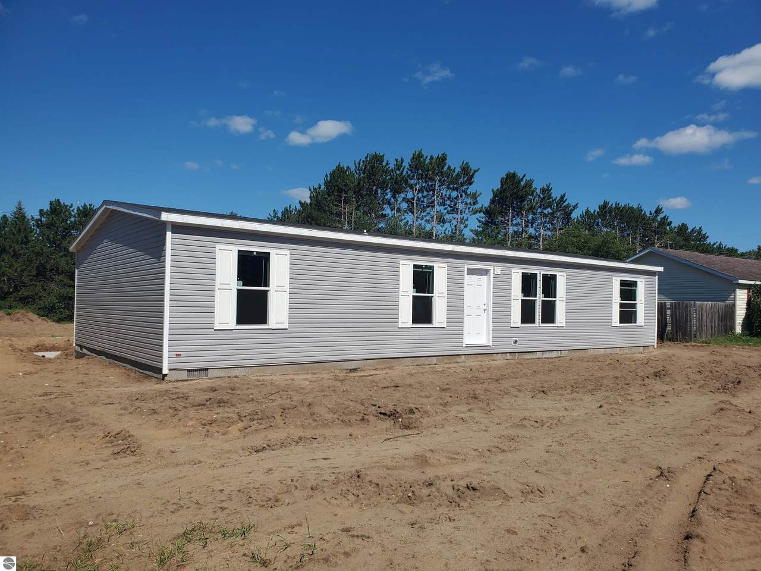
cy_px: 286
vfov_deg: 53.1
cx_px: 380
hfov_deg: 67.3
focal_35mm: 26
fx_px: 572
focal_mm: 4.3
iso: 50
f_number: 2.4
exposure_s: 1/2872
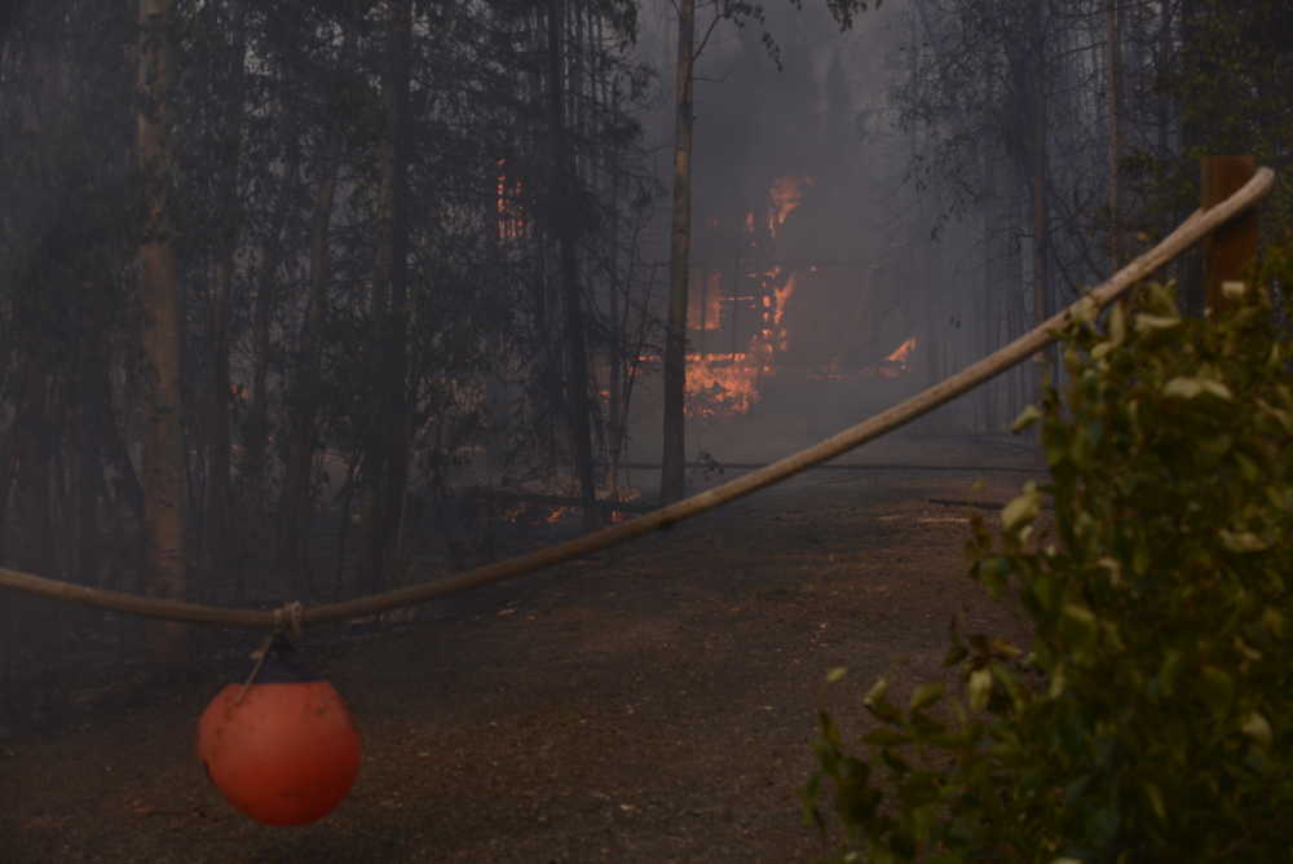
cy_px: 432
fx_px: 2516
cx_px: 646
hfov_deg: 28.8
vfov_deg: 19.5
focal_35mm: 70
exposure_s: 1/800
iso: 400
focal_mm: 70
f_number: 6.3
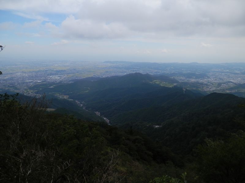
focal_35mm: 25
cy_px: 92
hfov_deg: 69.4
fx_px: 177
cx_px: 122
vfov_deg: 54.9
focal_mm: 4.5
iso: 80
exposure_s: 1/160
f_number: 8.7
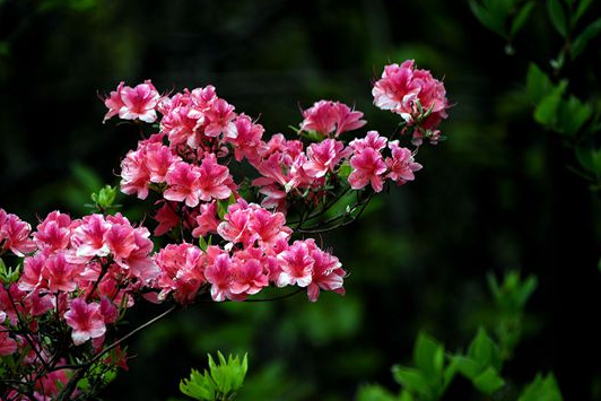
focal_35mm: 602
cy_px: 180
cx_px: 237
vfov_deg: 2.3
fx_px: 10052
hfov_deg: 3.4
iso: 80
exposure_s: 1/200
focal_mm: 400
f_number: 5.6
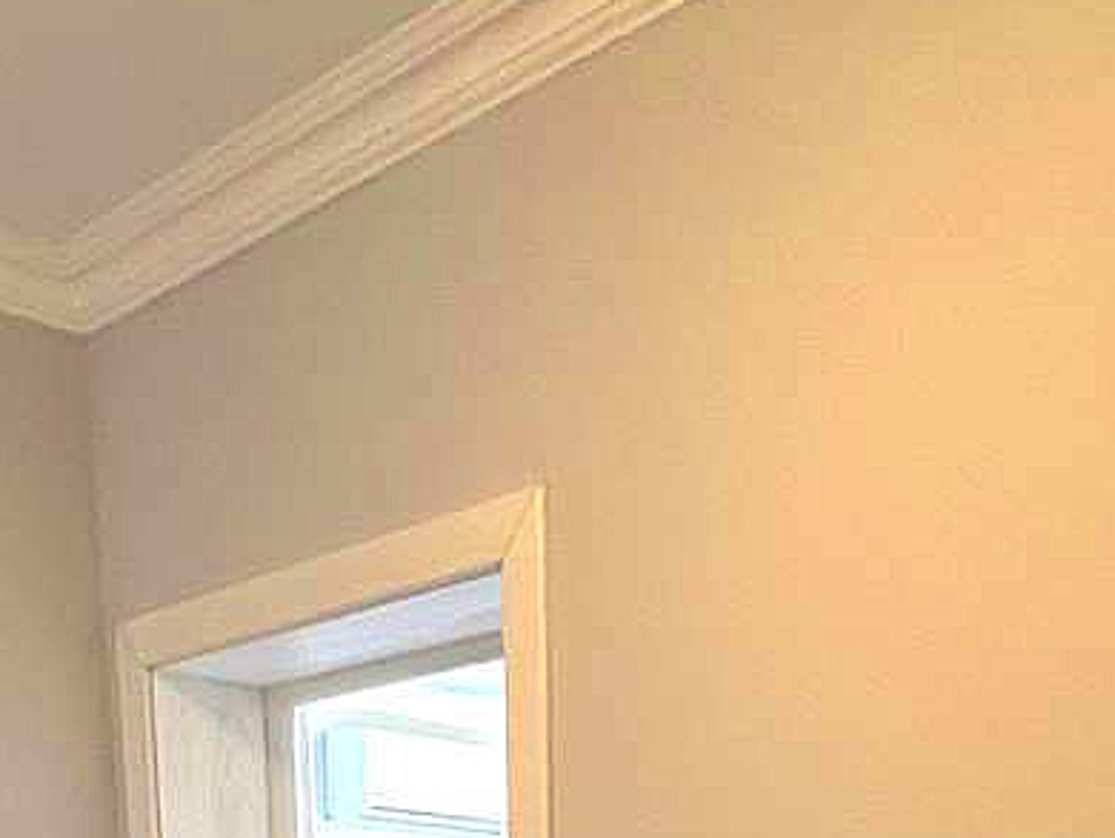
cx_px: 678
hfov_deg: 38.0
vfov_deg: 21.4
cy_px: 1434
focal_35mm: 50
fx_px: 1612
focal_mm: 1.57
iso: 400
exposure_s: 1/50
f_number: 1.8
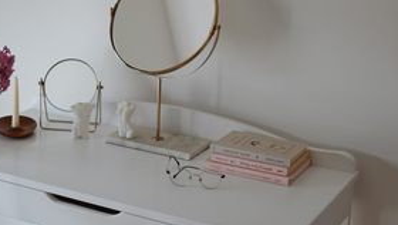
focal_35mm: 85
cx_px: 127
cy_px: 53
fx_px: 898
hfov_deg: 24.8
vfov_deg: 14.2
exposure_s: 1/2500
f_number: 1.4
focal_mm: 35
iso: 1000
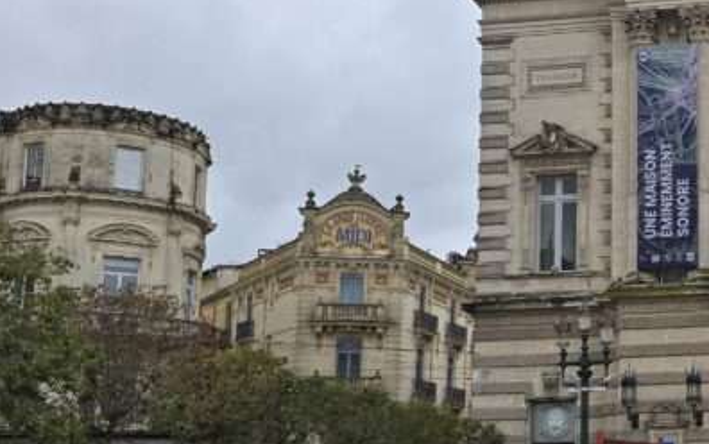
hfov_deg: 29.1
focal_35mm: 63
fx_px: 1218
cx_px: 797
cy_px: 278
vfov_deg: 20.6
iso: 12
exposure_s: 1/565
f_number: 1.7
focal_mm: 6.3
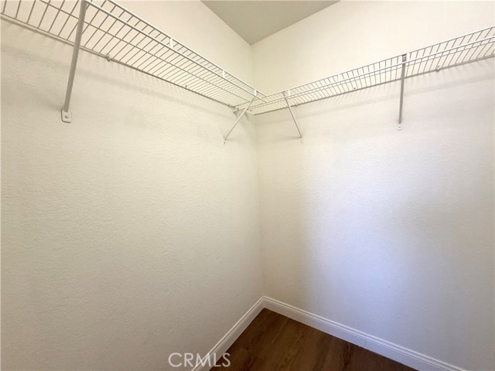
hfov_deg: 102.1
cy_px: 186
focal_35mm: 14
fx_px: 200
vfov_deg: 85.7
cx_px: 248
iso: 200
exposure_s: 1/60
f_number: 2.2
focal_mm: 2.22
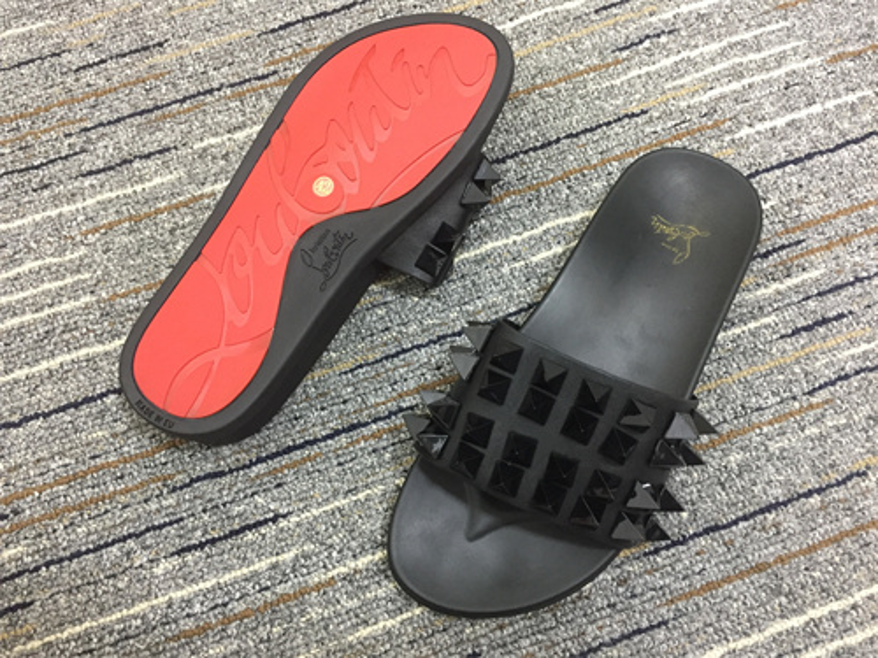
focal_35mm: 29
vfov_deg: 48.2
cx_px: 439
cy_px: 329
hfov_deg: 61.7
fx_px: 736
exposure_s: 1/20
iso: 250
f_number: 2.2
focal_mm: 4.15
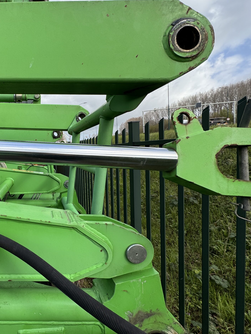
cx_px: 32
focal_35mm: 19
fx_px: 184
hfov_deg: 60.0
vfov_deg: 84.6
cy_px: 164
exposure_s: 1/652
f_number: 2.2
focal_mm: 2.22
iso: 40
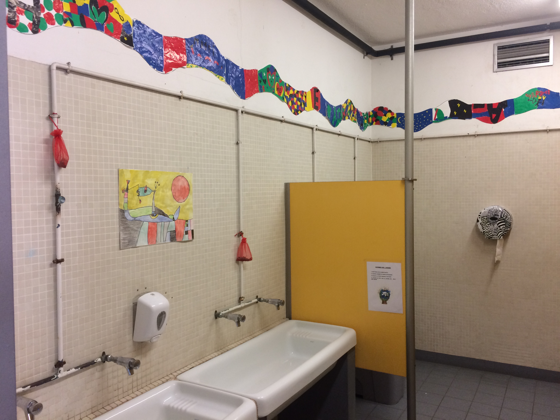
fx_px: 469
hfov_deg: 61.7
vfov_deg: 48.2
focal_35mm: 29
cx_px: 280
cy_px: 210
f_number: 2.2
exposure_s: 1/33
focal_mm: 4.15
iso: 64
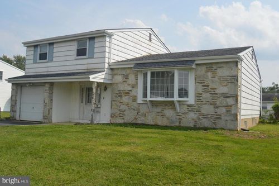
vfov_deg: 38.3
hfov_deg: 55.1
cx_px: 140
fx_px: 267
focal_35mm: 34
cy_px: 93
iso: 100
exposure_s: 1/250
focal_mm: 23
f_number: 8
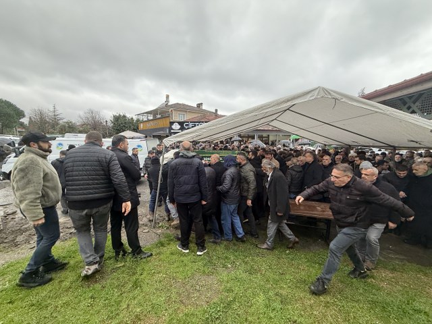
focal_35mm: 14
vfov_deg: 85.7
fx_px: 175
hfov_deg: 102.1
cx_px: 216
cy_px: 162
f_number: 2.2
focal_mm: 2.22
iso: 100
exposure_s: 1/99
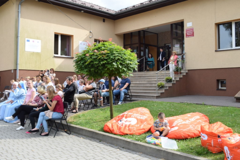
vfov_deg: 36.9
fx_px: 240
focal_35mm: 36
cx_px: 120
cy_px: 80
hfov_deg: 53.1
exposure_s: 1/250
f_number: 8
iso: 250
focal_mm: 24
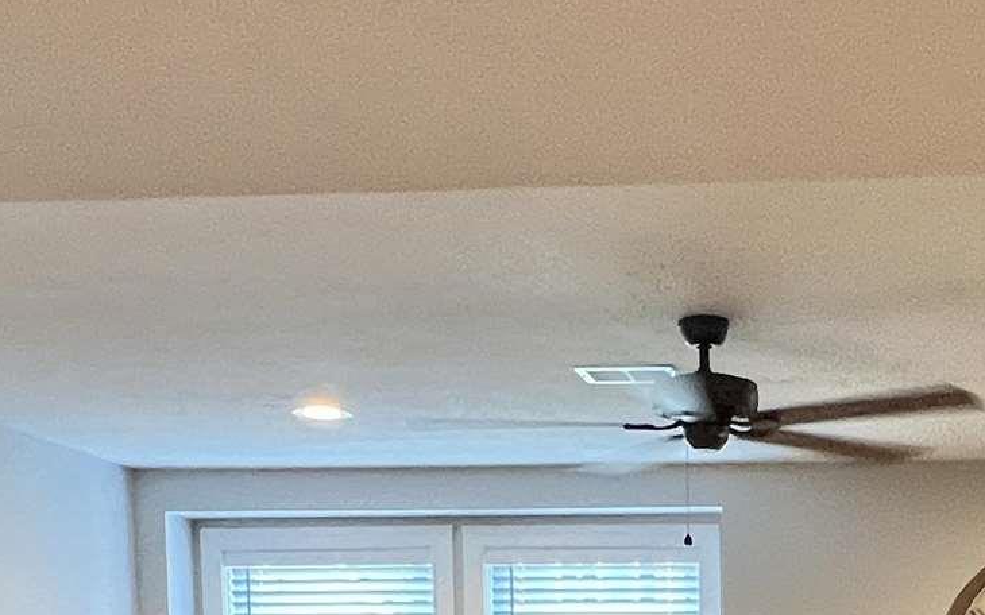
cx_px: 857
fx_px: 1557
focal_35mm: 58
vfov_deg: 19.3
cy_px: 943
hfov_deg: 33.5
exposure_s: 1/60
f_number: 1.8
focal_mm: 1.57
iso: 320
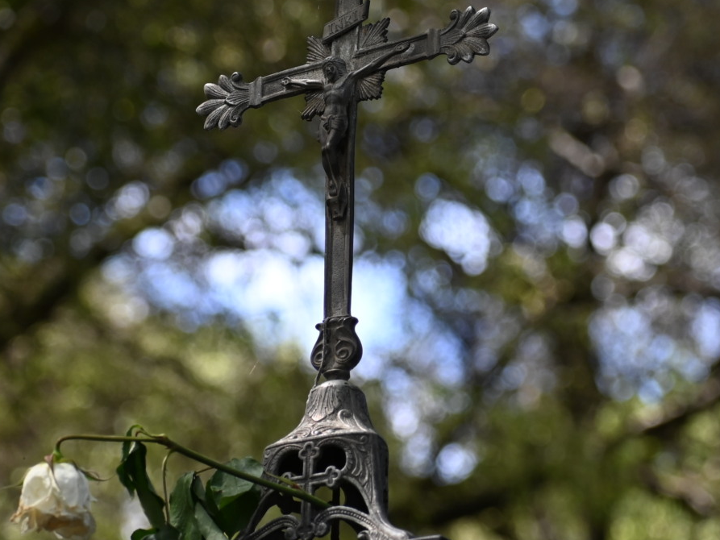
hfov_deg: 8.4
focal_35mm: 235
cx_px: 376
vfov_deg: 6.3
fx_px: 4889
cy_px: 279
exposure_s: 1/500
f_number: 4.8
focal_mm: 95
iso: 320
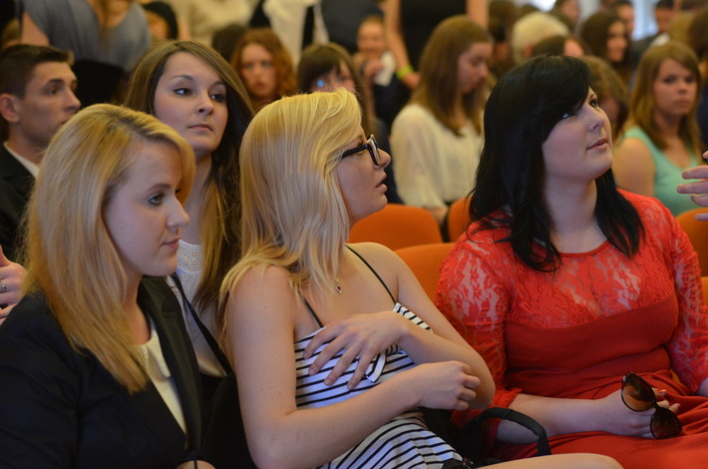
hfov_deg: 19.5
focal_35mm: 105
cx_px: 354
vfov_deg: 13.0
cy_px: 234
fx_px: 2060
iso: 1600
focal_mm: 70
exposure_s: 1/125
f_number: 2.8
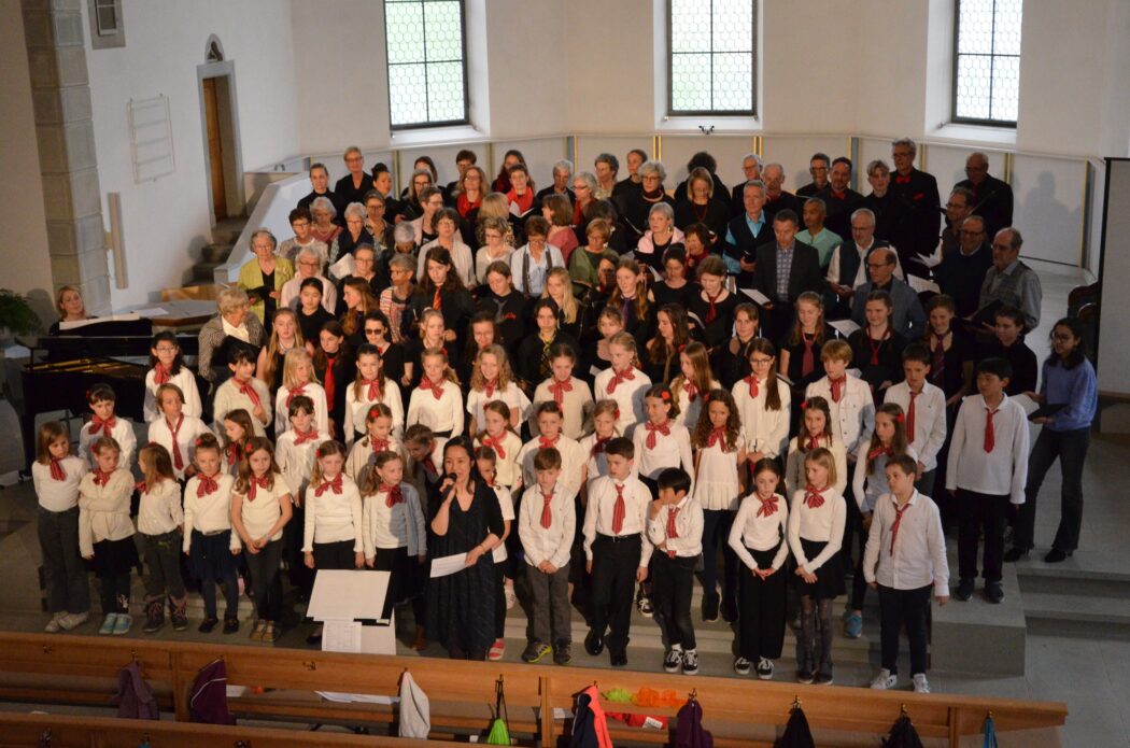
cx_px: 565
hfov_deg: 43.7
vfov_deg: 29.7
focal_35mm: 45
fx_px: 1409
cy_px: 374
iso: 3200
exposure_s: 1/200
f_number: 7.1
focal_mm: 30
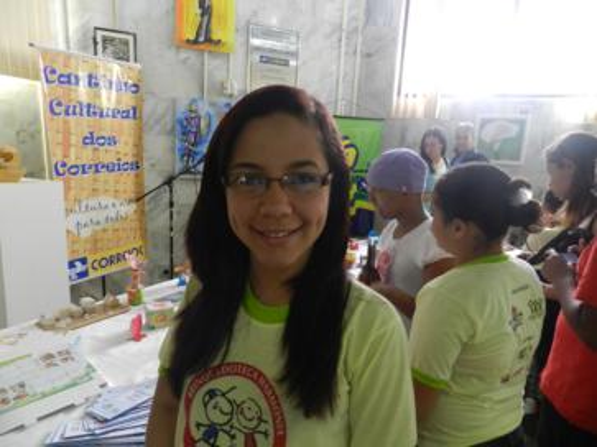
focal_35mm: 23
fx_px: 397
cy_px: 224
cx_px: 298
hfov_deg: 73.9
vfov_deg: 58.9
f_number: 3.4
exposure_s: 1/25
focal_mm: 4
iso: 400
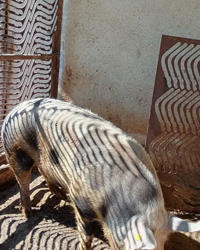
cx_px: 126
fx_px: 281
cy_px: 127
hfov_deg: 38.9
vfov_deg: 47.9
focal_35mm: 38
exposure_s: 1/168
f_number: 1.9
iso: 100
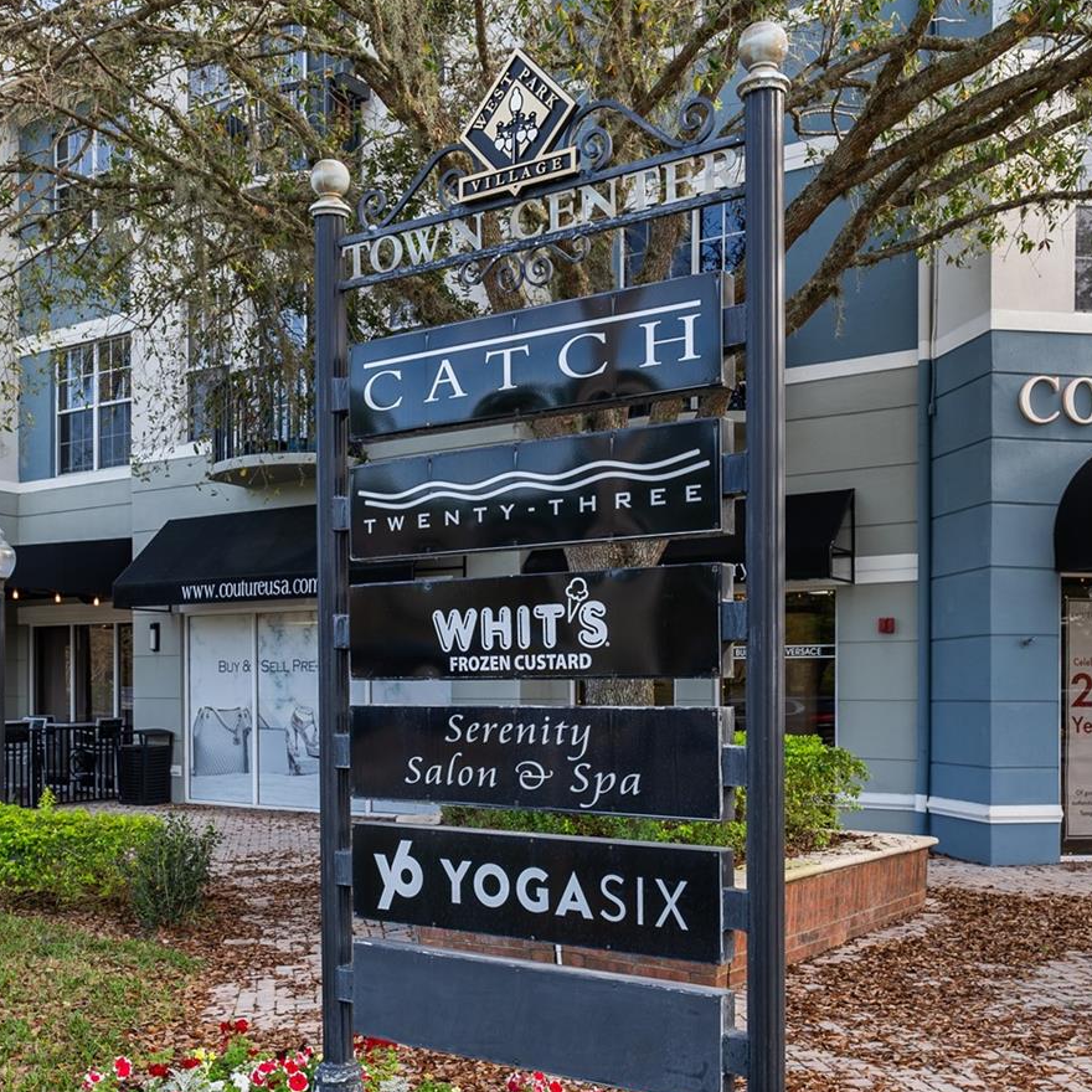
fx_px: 1213
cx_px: 473
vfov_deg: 48.3
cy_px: 614
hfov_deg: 48.3
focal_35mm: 34
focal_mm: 22
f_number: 4
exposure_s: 1/60
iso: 80
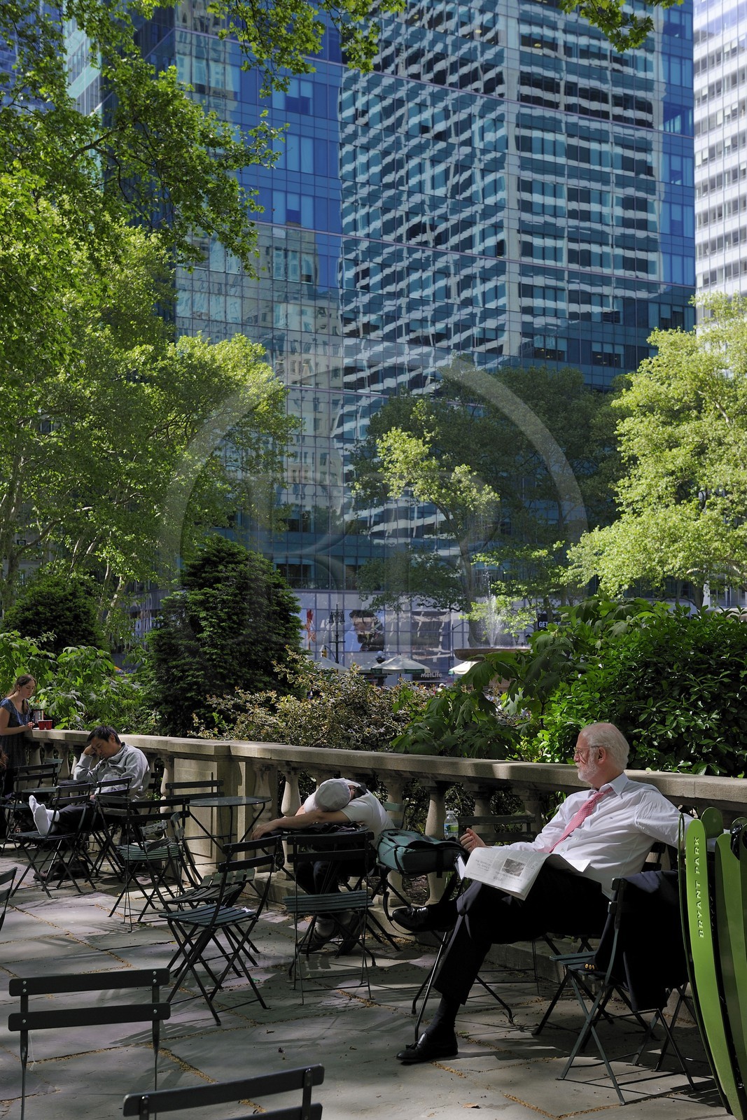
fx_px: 1494
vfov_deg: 41.1
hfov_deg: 28.1
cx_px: 374
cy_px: 560
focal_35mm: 48
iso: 200
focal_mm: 48
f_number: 7.1
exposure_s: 1/160
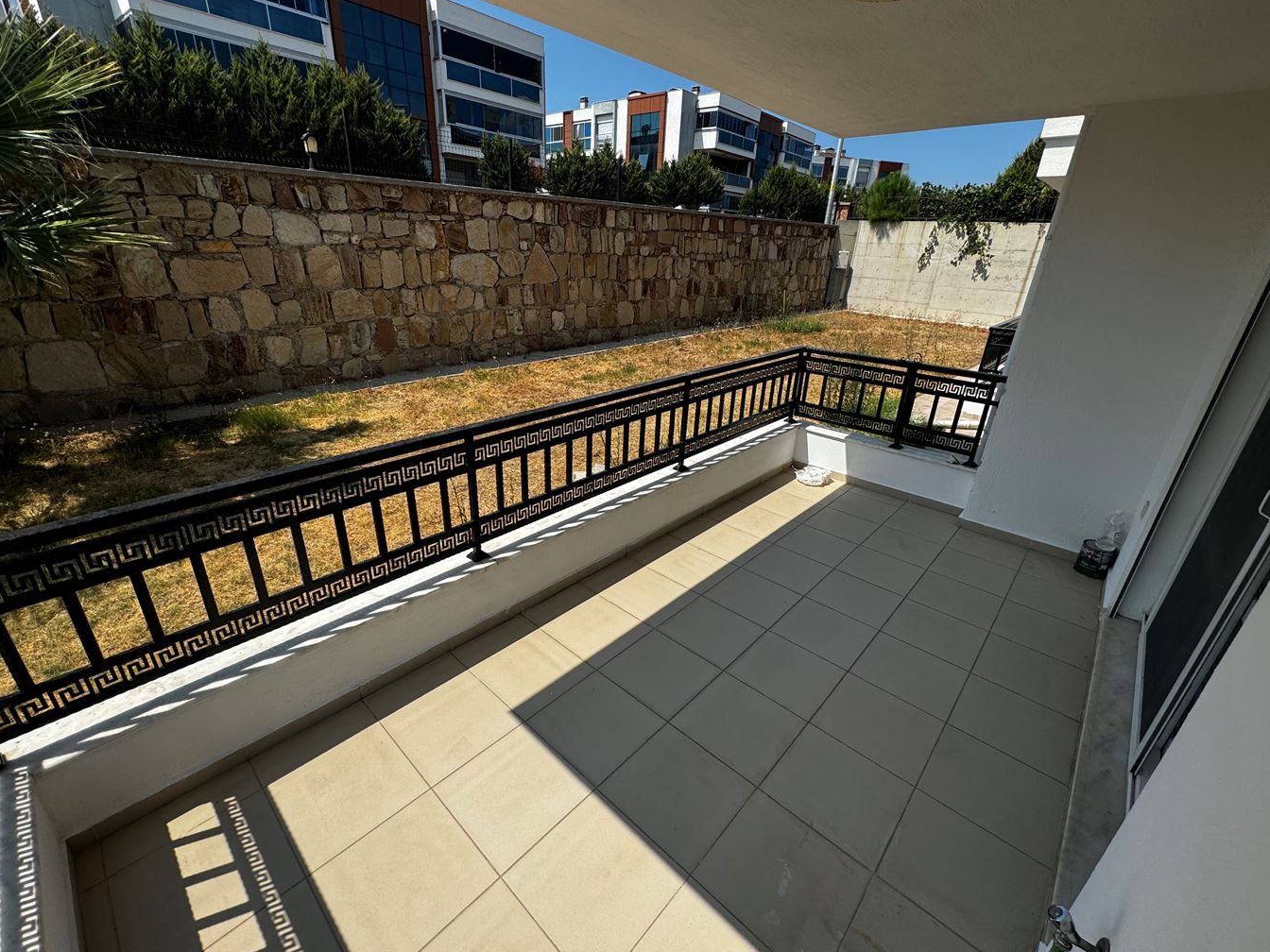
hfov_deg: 98.1
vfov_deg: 81.7
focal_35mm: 15
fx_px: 550
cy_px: 472
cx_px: 615
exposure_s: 1/2146
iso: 50
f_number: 2.2
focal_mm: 2.22
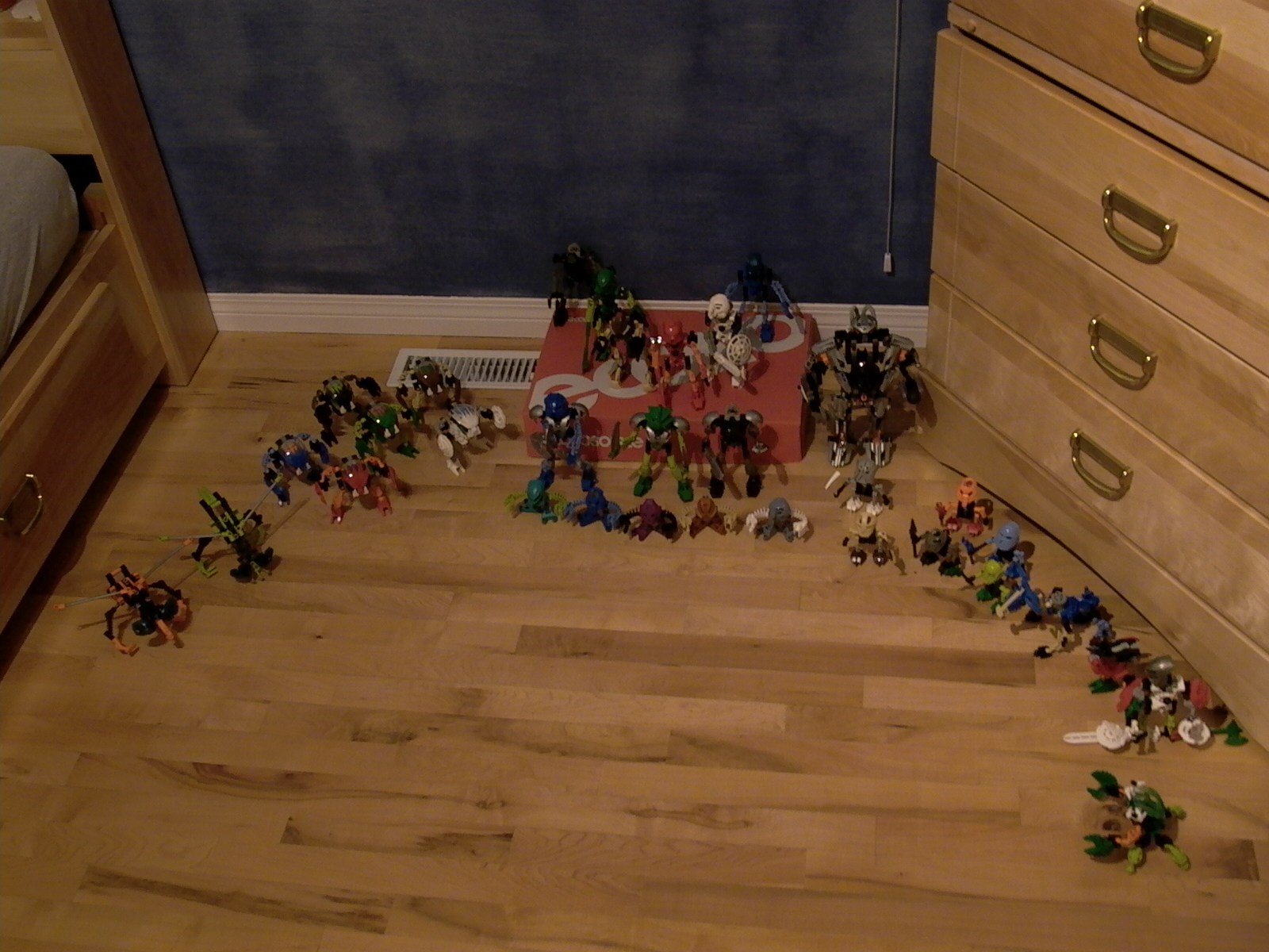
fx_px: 1393
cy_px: 476
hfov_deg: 49.0
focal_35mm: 38
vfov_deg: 37.7
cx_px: 634
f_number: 2.13
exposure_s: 1/8
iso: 100
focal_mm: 8.19
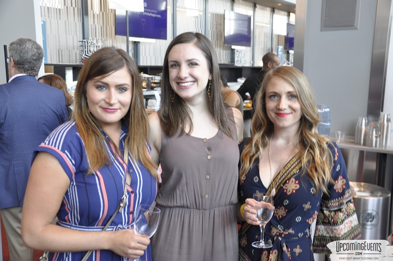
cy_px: 130
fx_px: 425
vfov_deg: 34.1
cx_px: 196
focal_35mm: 39
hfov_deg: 49.6
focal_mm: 26
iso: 400
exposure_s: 1/15
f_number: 5
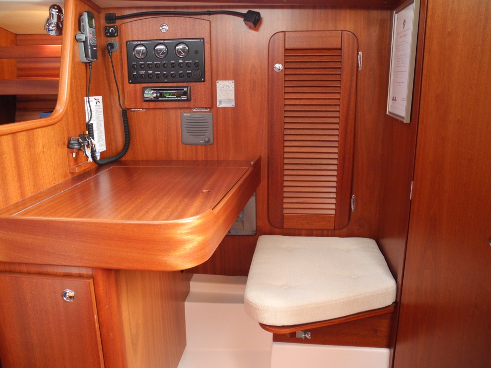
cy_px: 184
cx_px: 246
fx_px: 397
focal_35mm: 28
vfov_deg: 49.7
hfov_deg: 63.4
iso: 387
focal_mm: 6
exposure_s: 1/30
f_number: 2.8
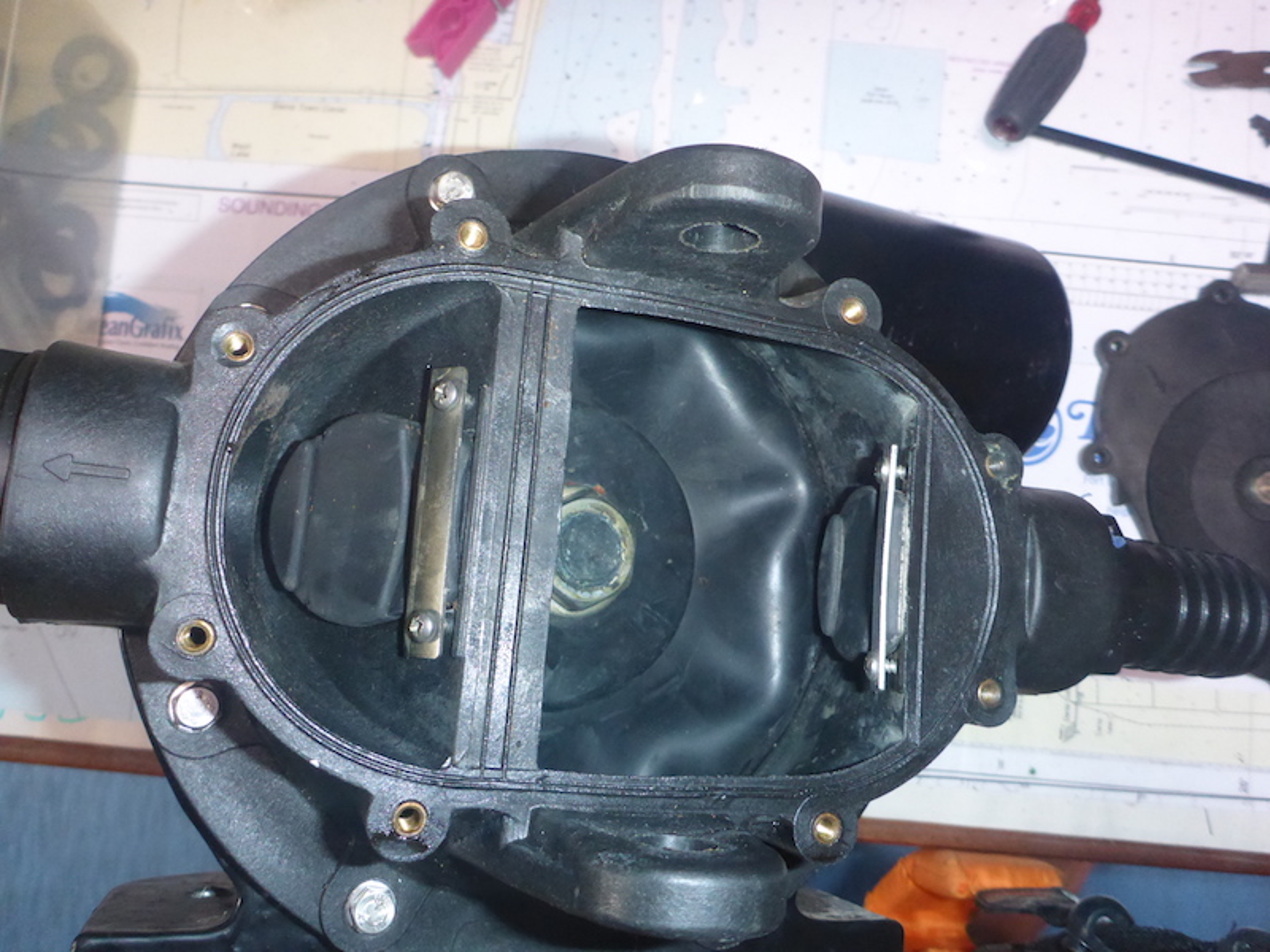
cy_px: 476
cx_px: 635
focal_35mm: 28
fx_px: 1027
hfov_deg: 63.4
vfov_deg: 49.7
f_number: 3.3
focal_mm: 4.9
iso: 800
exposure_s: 1/60
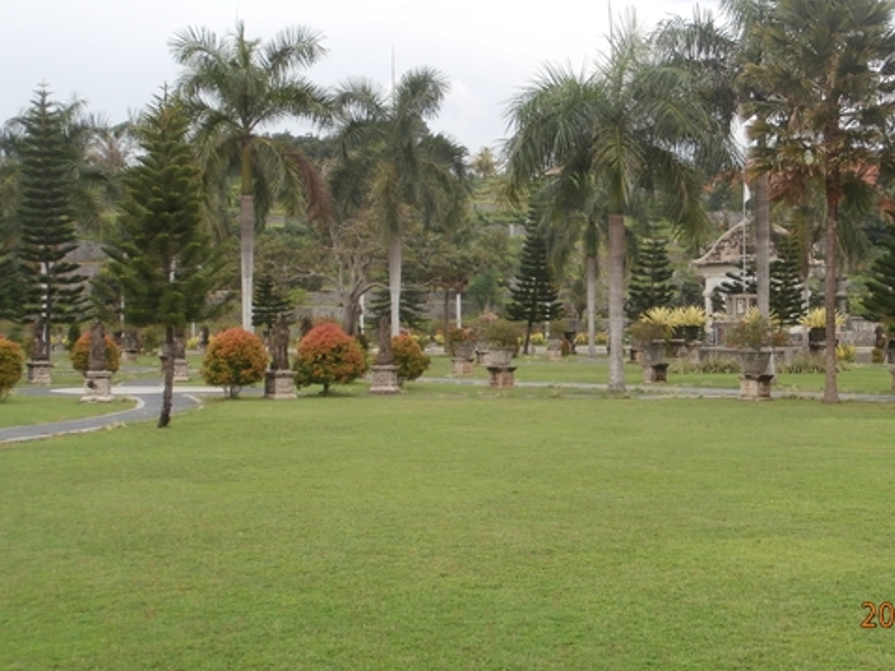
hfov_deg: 32.6
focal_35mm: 59
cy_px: 281
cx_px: 539
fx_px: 1525
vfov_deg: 24.8
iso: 100
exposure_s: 1/320
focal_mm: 8.29
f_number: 4.2
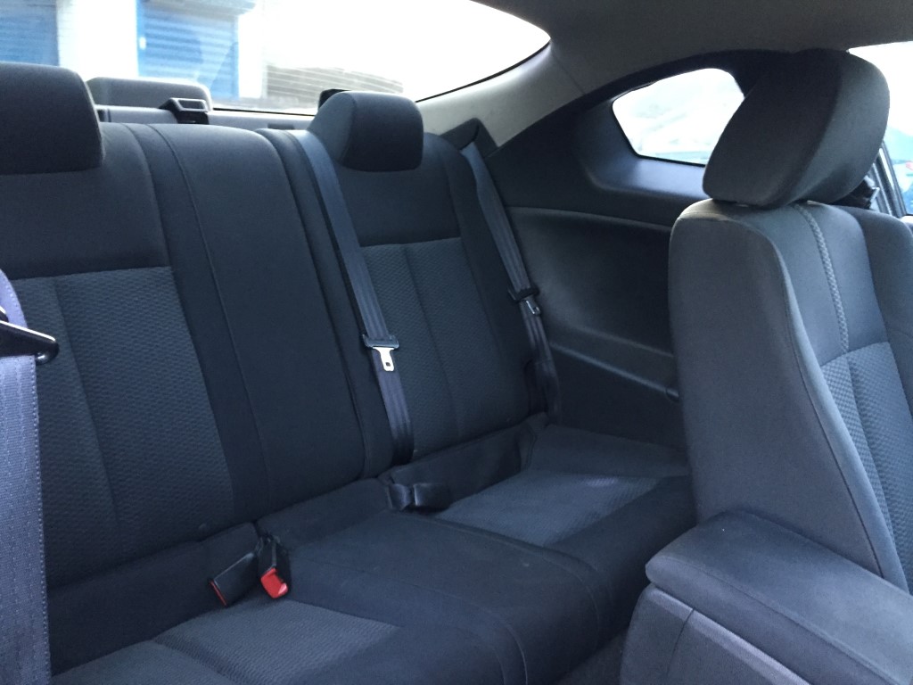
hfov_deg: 61.7
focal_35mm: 29
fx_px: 765
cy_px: 342
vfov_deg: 48.2
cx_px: 456
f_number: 2.2
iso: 250
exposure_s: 1/24
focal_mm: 4.15
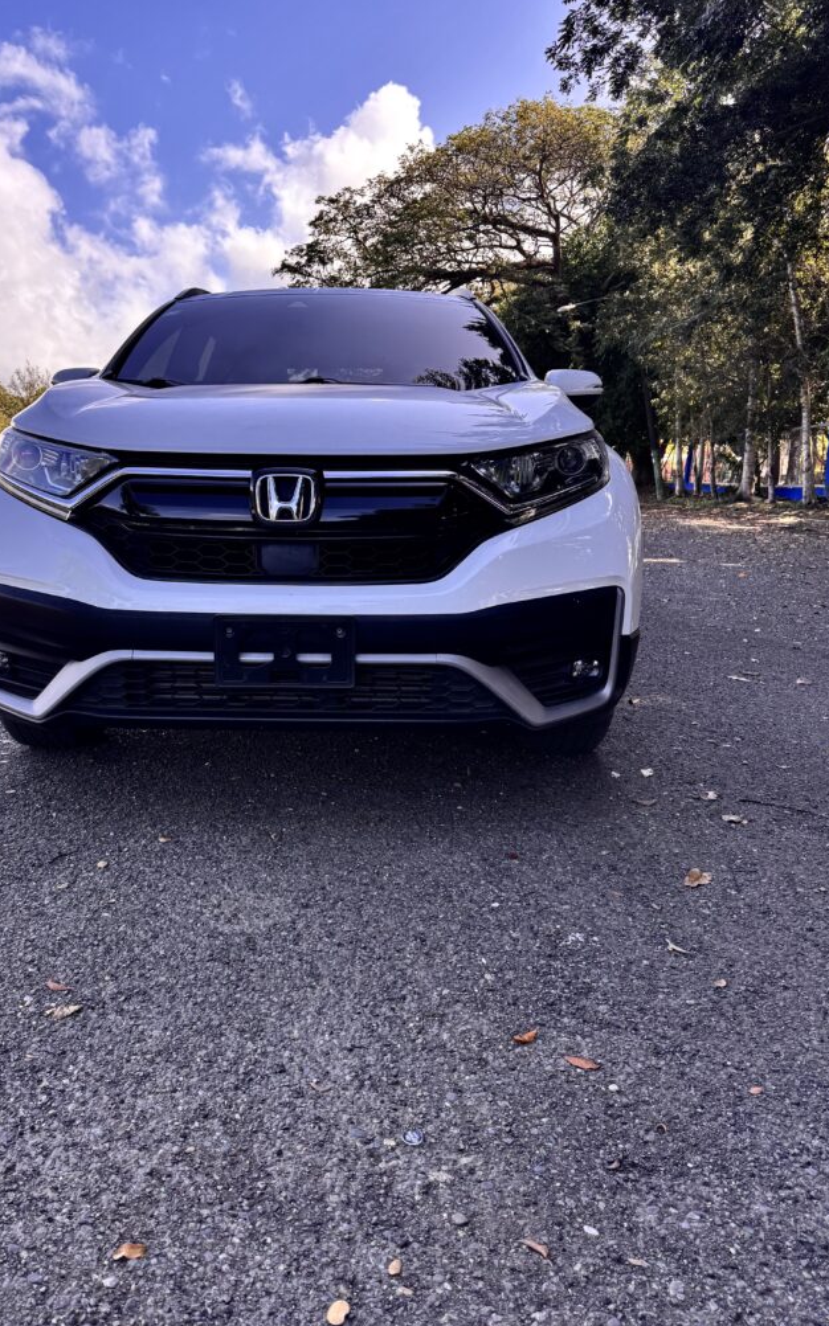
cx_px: 330
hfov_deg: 47.3
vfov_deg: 70.4
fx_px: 940
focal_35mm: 26
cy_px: 672
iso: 80
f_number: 1.78
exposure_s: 1/671
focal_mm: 6.76
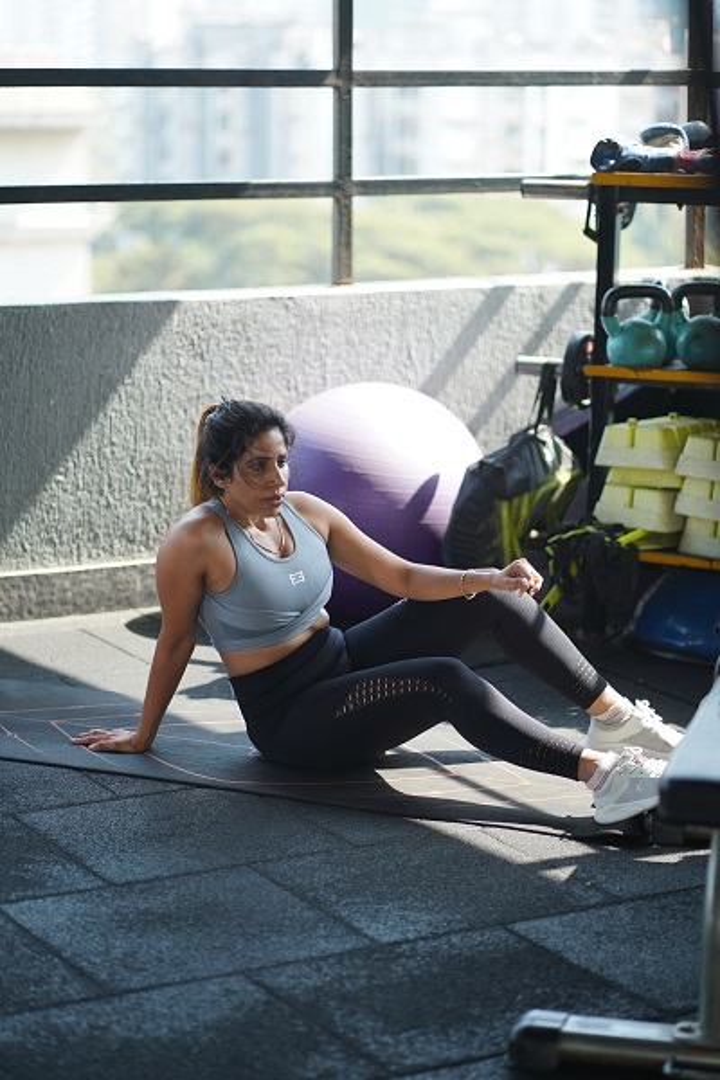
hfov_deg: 16.1
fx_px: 2550
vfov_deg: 23.9
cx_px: 360
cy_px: 540
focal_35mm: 85
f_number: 1.8
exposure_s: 1/500
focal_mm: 85
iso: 125
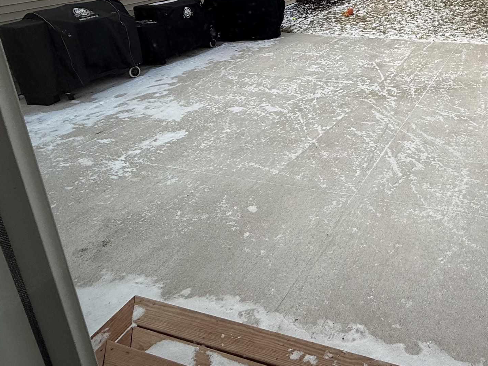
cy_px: 50
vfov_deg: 43.5
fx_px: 423
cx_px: 412
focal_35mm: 30
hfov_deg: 54.5
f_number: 2.2
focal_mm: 2.22
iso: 50
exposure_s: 1/751
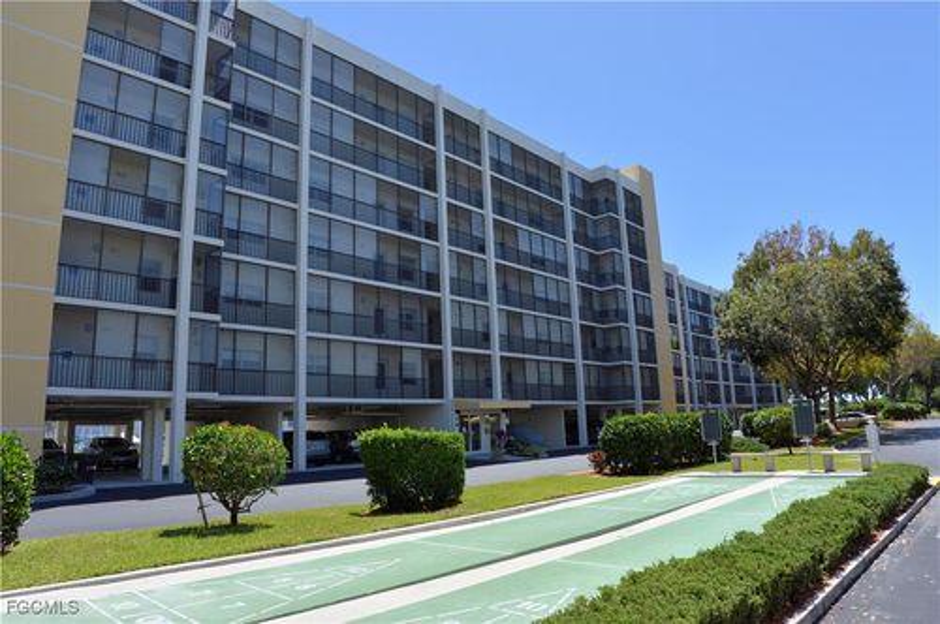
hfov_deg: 77.4
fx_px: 587
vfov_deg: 56.0
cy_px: 312
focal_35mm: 22
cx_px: 470
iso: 200
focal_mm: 15
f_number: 10
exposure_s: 1/320
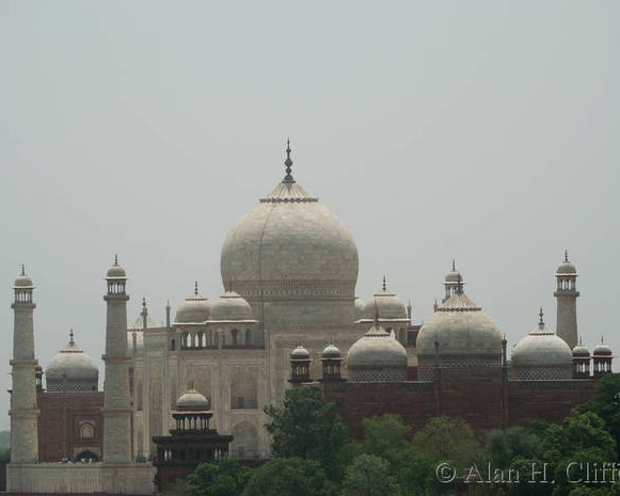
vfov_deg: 3.3
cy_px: 249
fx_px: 8718
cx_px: 312
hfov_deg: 4.1
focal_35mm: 475
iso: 100
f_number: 5.3
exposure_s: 1/640
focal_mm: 280
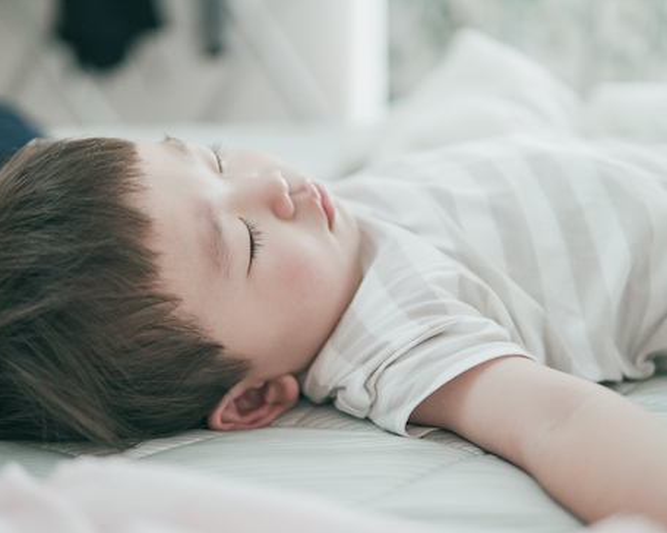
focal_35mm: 51
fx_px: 1006
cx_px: 297
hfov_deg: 36.6
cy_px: 266
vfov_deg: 29.6
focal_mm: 30
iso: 1600
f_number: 1.4
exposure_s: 1/250
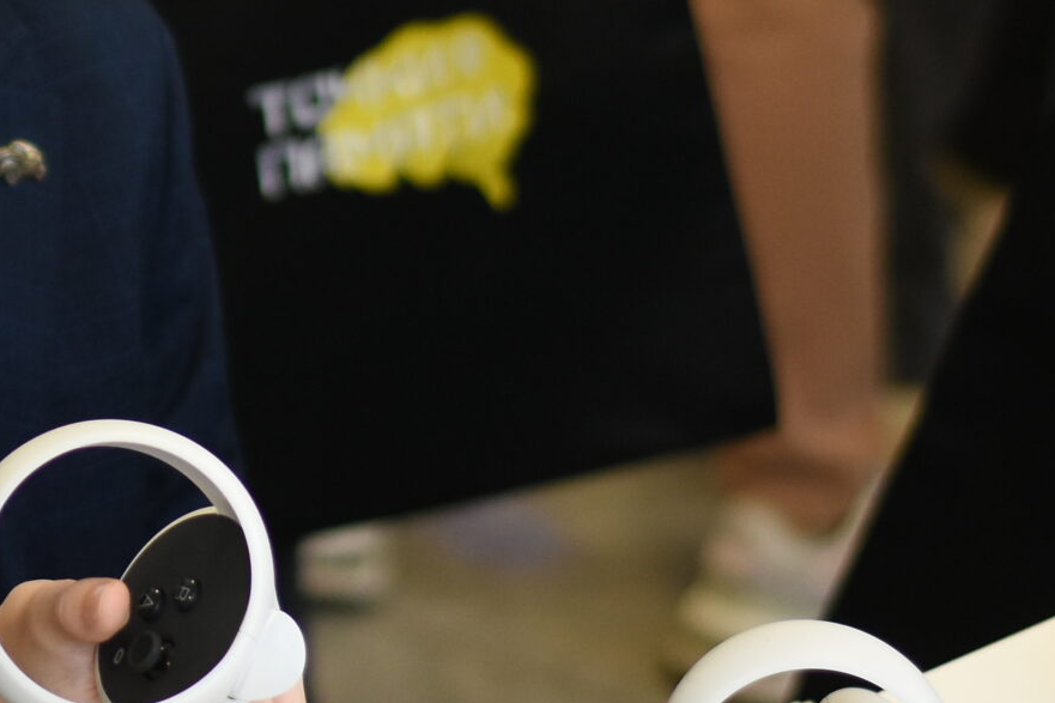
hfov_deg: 9.3
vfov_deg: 6.3
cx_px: -147
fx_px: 6387
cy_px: 83
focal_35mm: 218
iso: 800
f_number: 1.8
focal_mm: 50
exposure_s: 1/500
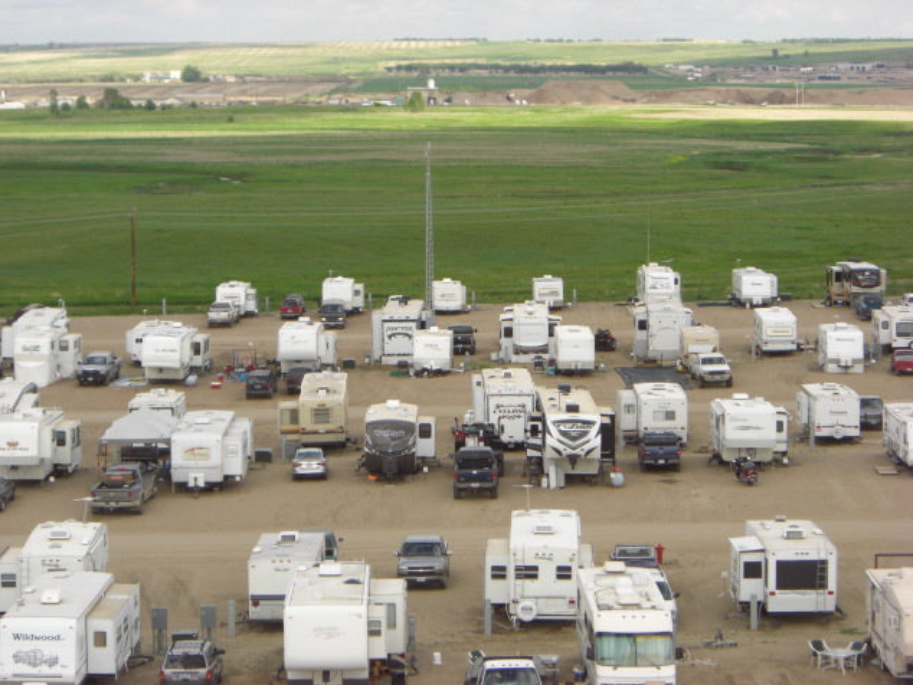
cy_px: 344
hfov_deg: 17.1
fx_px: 3034
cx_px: 454
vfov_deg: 12.9
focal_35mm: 115
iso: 64
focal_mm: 18.6
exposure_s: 1/250
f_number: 5.2
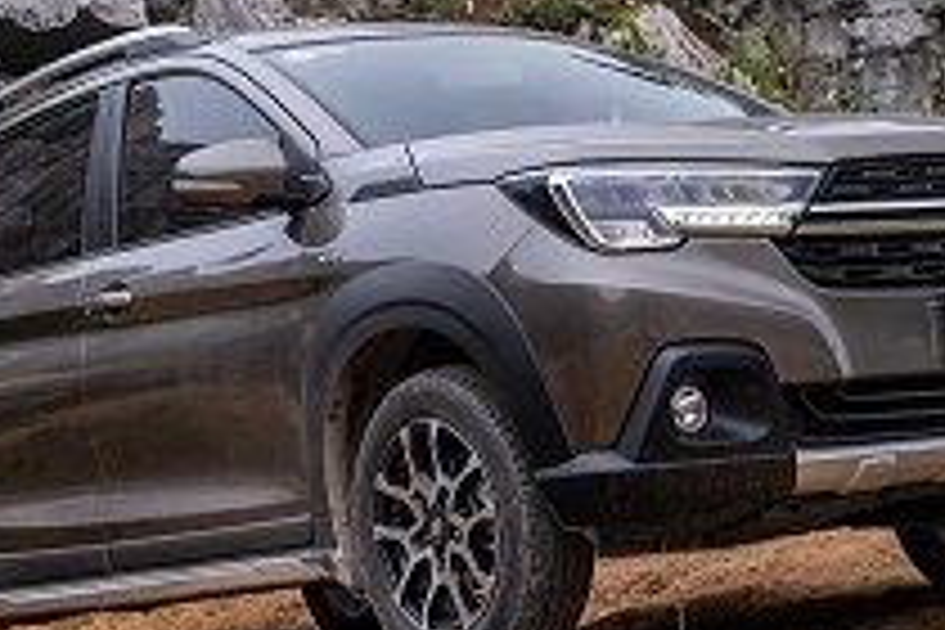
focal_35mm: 97
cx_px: 486
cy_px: 392
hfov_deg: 21.0
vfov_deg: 14.1
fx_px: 2546
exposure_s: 1/100
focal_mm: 34.2
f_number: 4.5
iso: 200
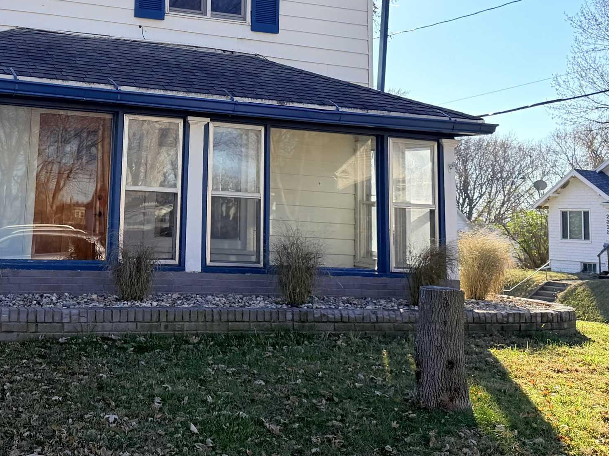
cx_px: 129
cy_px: 88
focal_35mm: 50
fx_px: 880
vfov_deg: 28.5
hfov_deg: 37.0
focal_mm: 6.76
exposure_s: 1/4405
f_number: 1.78
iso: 80
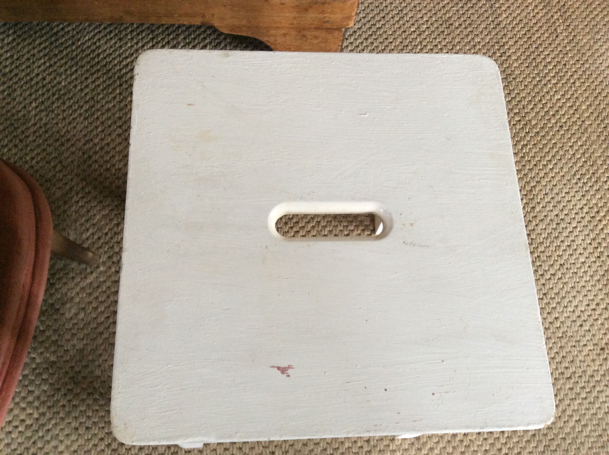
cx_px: 304
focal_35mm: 32
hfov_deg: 56.9
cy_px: 228
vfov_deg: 44.1
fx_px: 562
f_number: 2.4
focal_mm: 3.3
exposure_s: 1/25
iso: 125
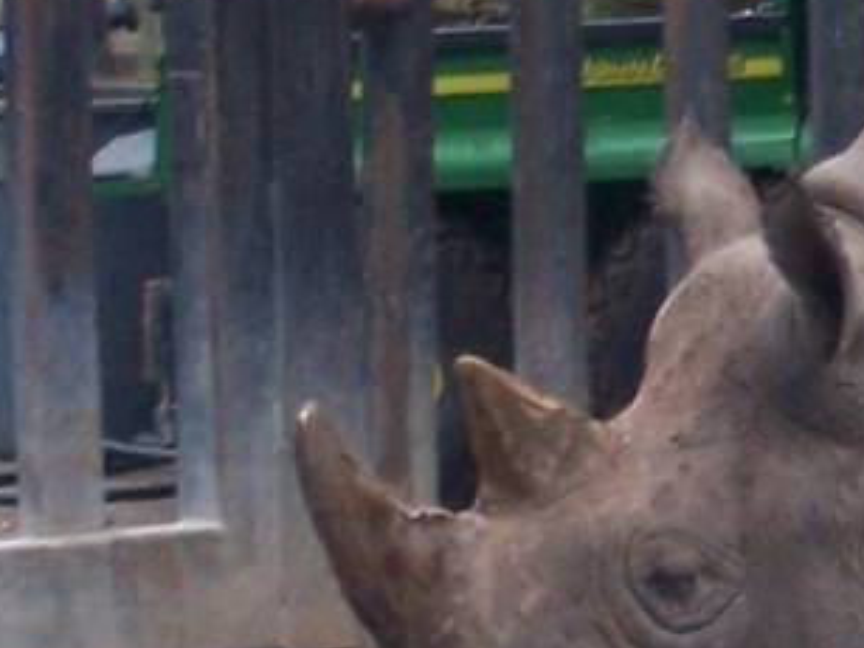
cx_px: 1331
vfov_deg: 2.2
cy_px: 341
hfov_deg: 2.9
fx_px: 17165
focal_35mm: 688
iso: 140
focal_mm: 22
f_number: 4.8
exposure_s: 1/125
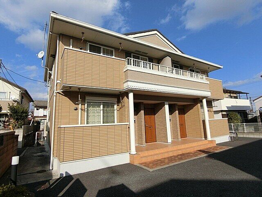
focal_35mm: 19
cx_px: 131
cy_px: 98
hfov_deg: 84.7
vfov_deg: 68.7
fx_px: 144
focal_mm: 4.06
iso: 80
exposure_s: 1/400
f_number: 6.9
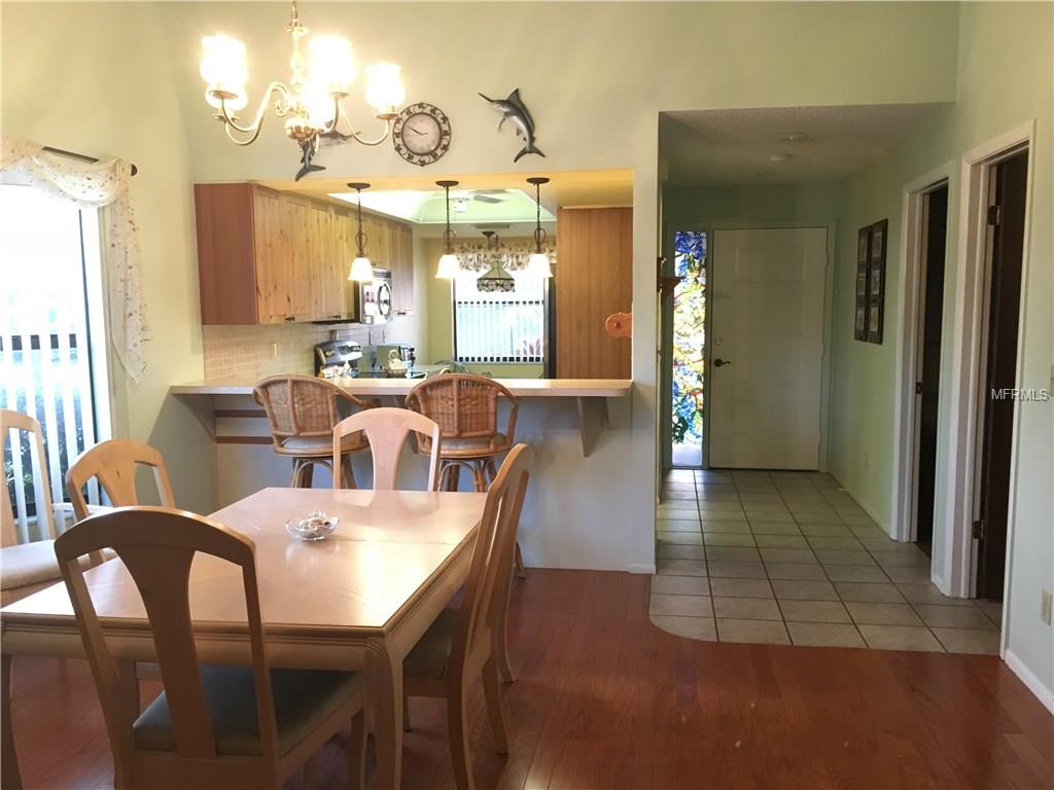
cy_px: 395
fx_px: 883
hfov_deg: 61.7
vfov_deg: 48.2
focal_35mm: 29
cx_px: 527
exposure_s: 1/30
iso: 200
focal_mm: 4.15
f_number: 2.2
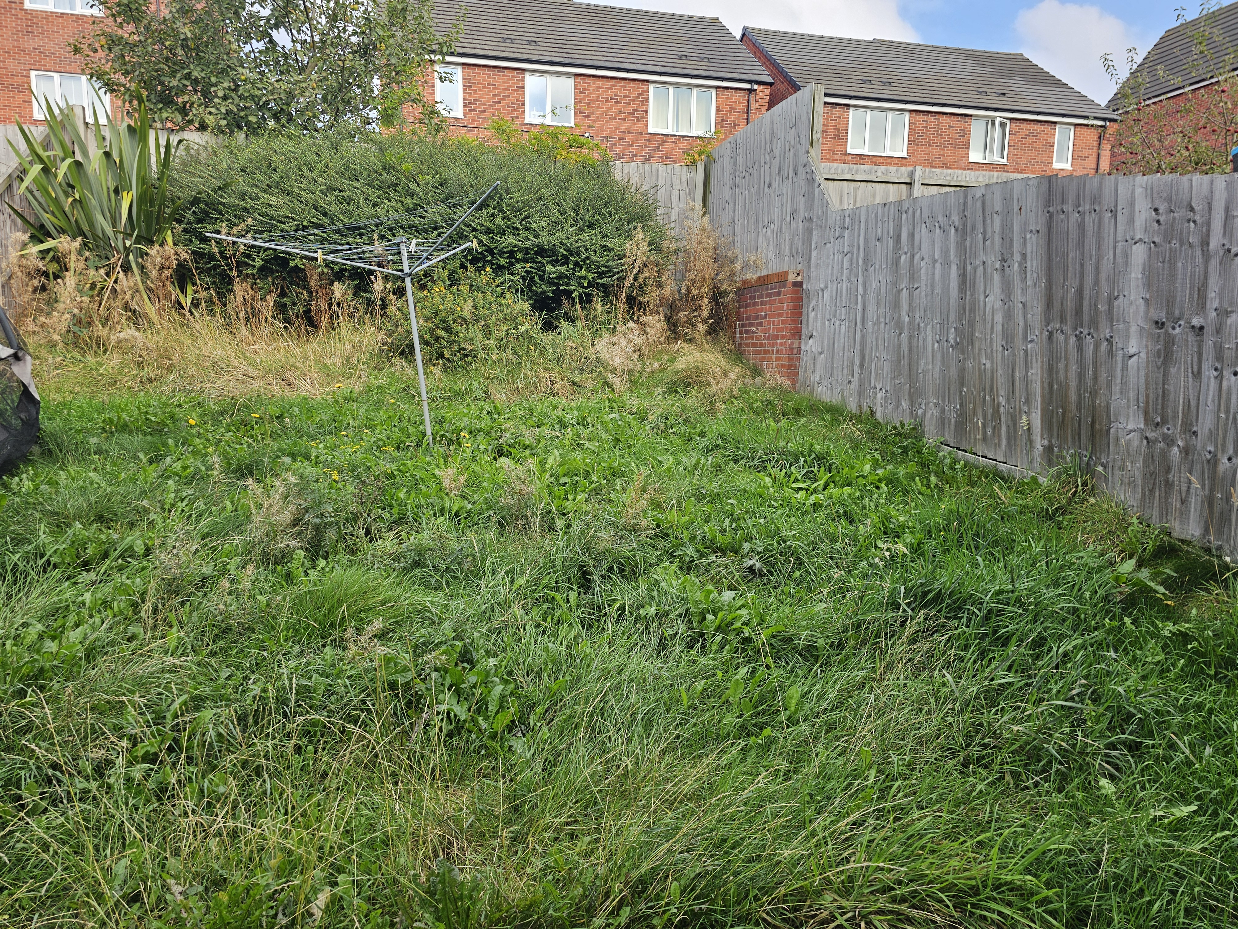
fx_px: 823
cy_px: 464
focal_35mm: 23
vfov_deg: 58.9
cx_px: 619
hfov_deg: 73.9
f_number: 1.7
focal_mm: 6.3
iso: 10
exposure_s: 1/267
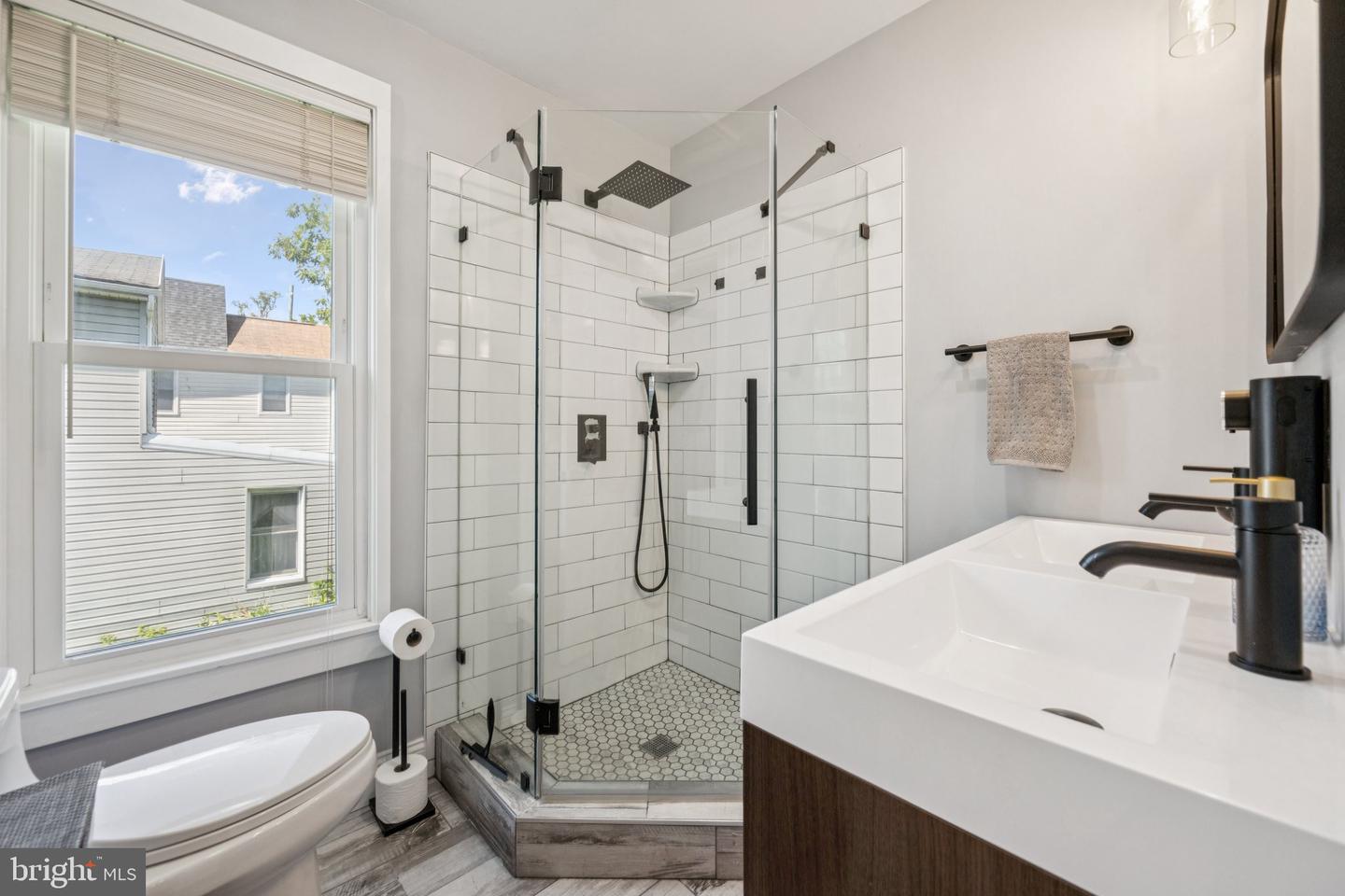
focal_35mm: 14
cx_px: 672
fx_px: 523
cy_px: 448
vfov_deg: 81.2
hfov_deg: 104.3
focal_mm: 14
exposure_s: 1/160
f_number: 7.1
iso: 400
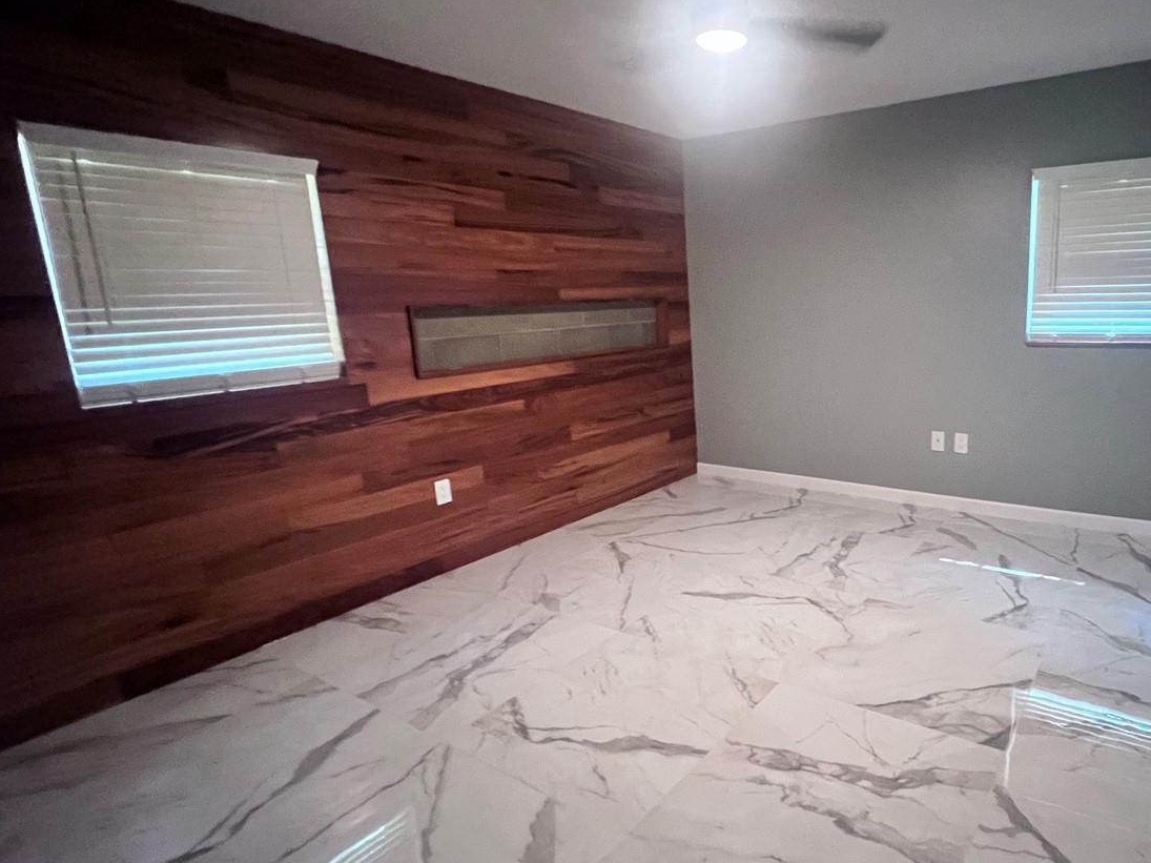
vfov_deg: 68.7
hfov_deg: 81.4
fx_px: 632
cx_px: 781
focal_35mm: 19
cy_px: 426
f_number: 1.8
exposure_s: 1/40
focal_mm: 1.57
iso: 1000
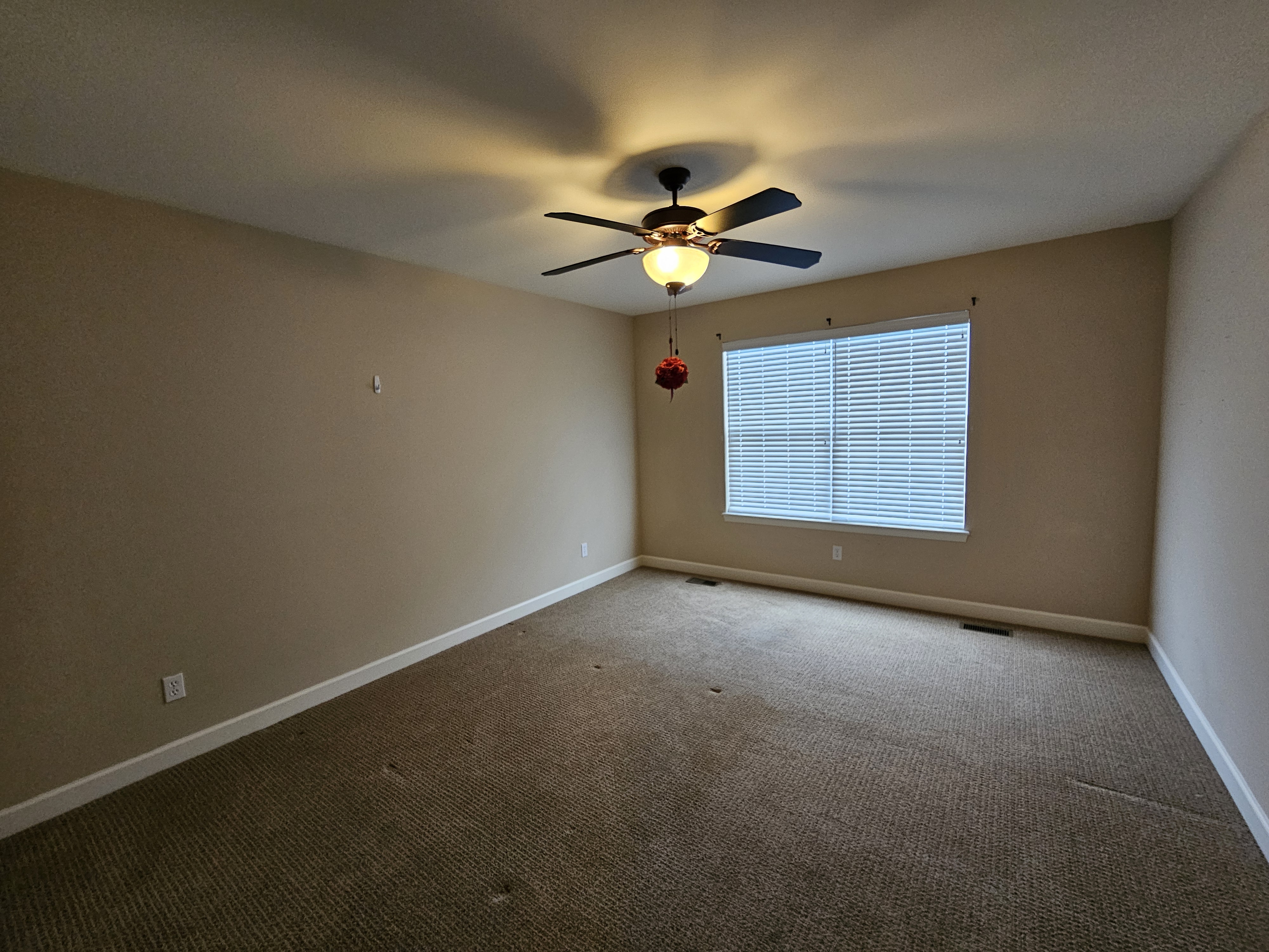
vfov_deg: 89.9
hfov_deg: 106.2
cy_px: 476
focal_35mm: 13
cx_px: 634
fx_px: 477
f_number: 2.2
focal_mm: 2.2
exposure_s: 1/30
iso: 400
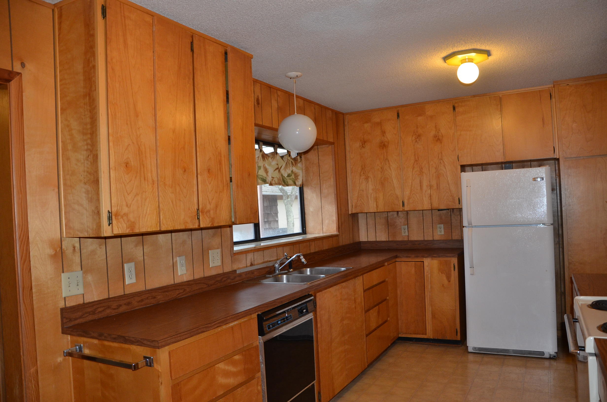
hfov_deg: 67.5
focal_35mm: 27
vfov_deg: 47.7
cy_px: 201
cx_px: 304
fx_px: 454
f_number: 3.5
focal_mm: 18
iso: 800
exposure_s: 1/60
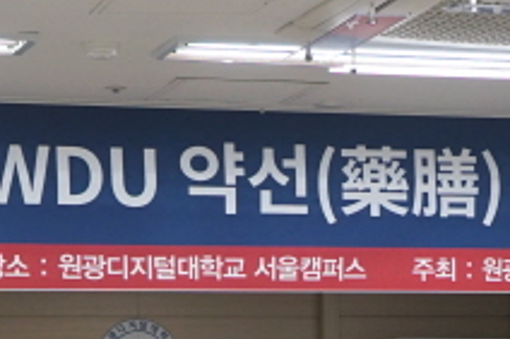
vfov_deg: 10.6
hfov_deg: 16.6
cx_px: 512
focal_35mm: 121
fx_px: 1713
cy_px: 624
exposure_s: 1/160
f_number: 4
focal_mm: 32
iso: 640
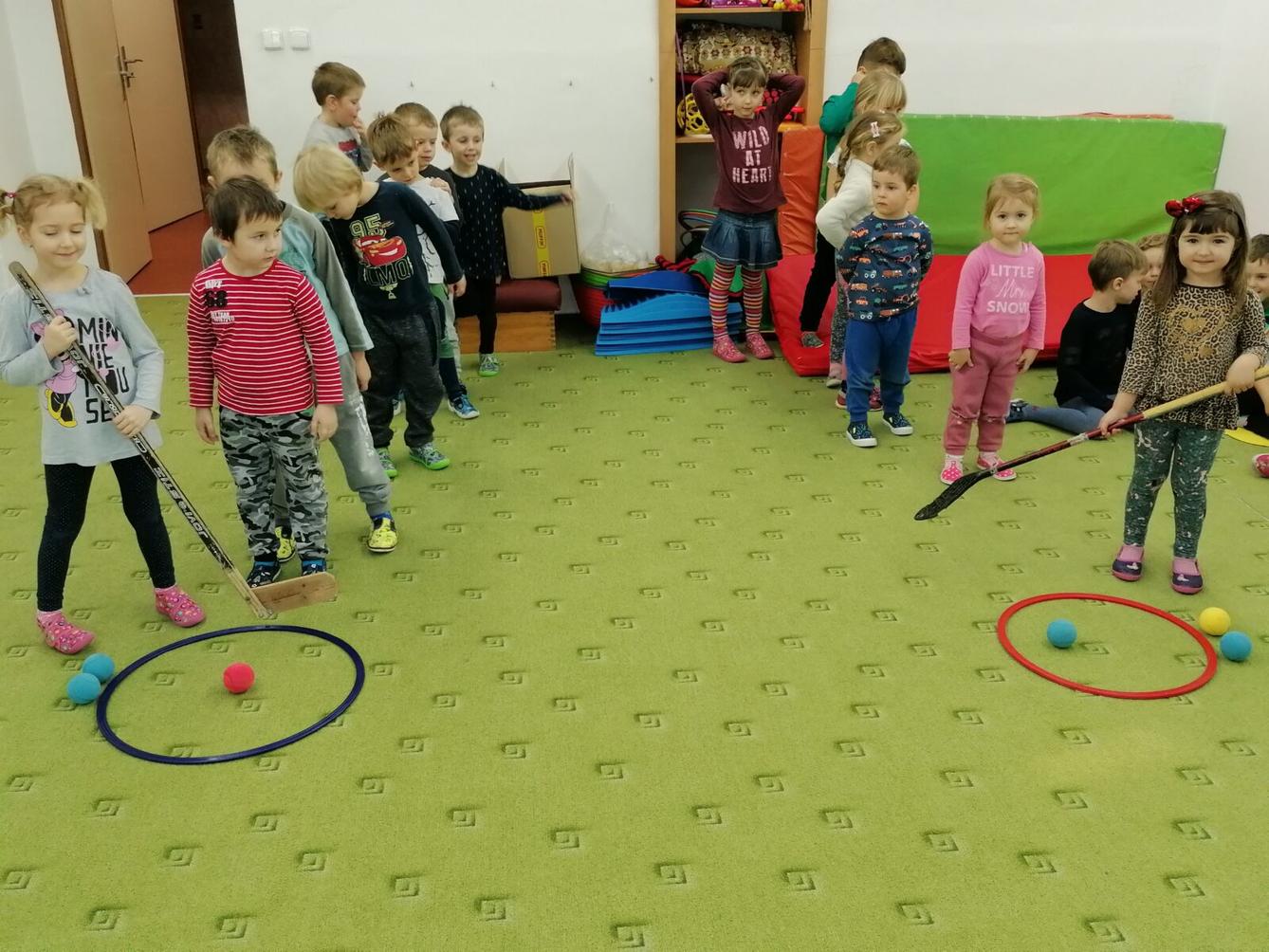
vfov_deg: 40.7
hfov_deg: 52.6
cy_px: 476
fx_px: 1283
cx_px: 634
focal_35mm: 35
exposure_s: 1/50
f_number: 1.8
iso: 160
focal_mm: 4.75
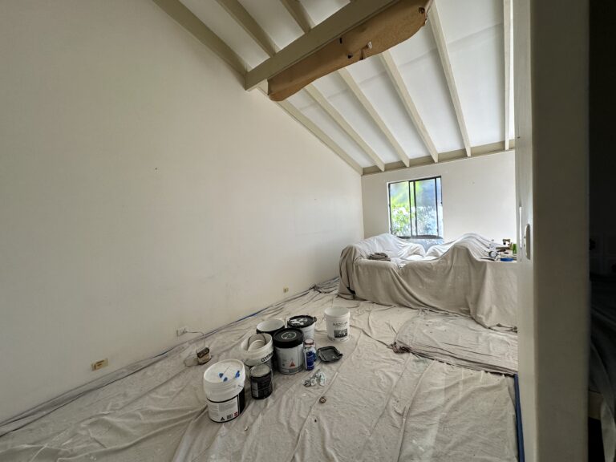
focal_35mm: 14
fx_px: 249
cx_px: 308
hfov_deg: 102.1
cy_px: 231
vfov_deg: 85.7
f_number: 2.2
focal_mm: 2.22
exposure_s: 1/100
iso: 64
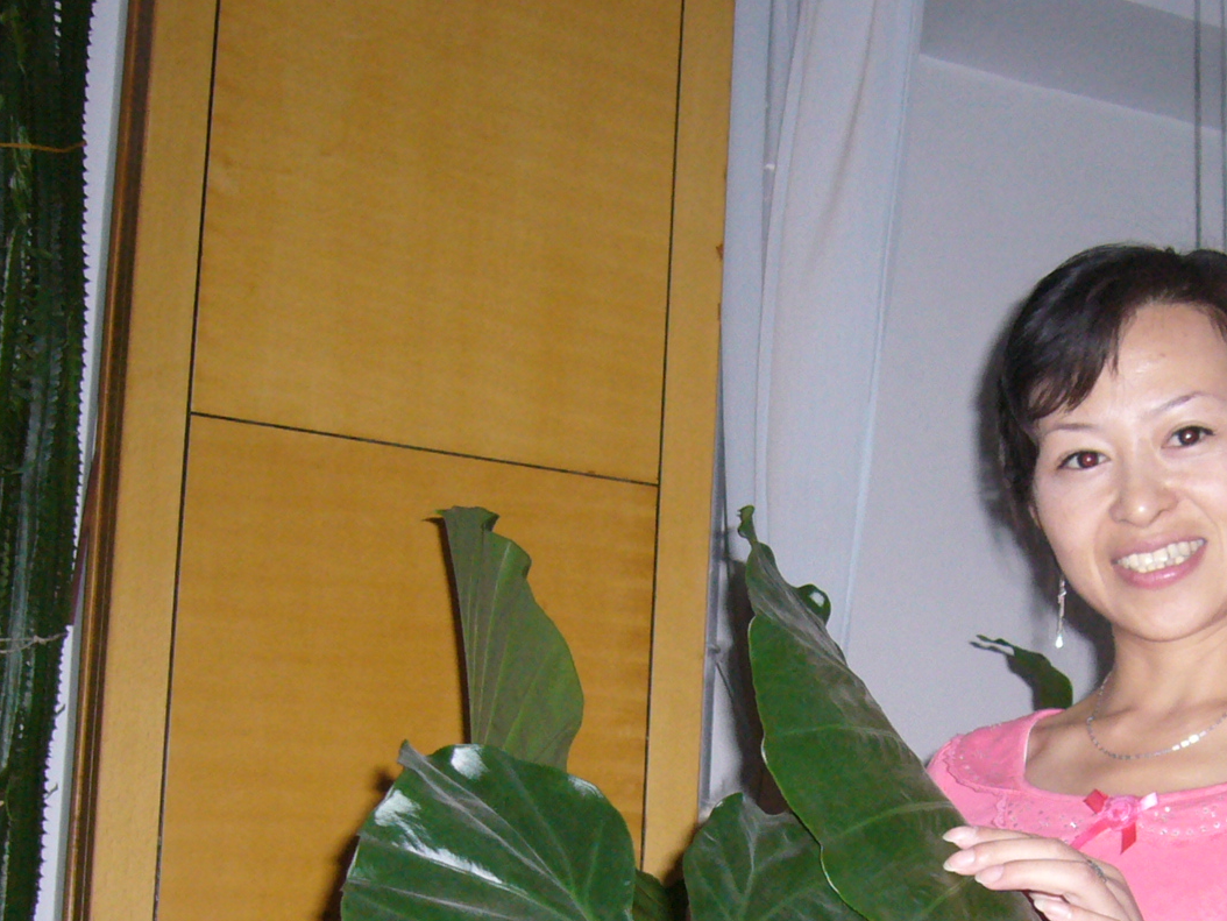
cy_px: 836
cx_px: 835
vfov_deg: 21.1
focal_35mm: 68
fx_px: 2411
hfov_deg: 28.3
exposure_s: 1/60
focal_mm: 5.8
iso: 200
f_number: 2.8
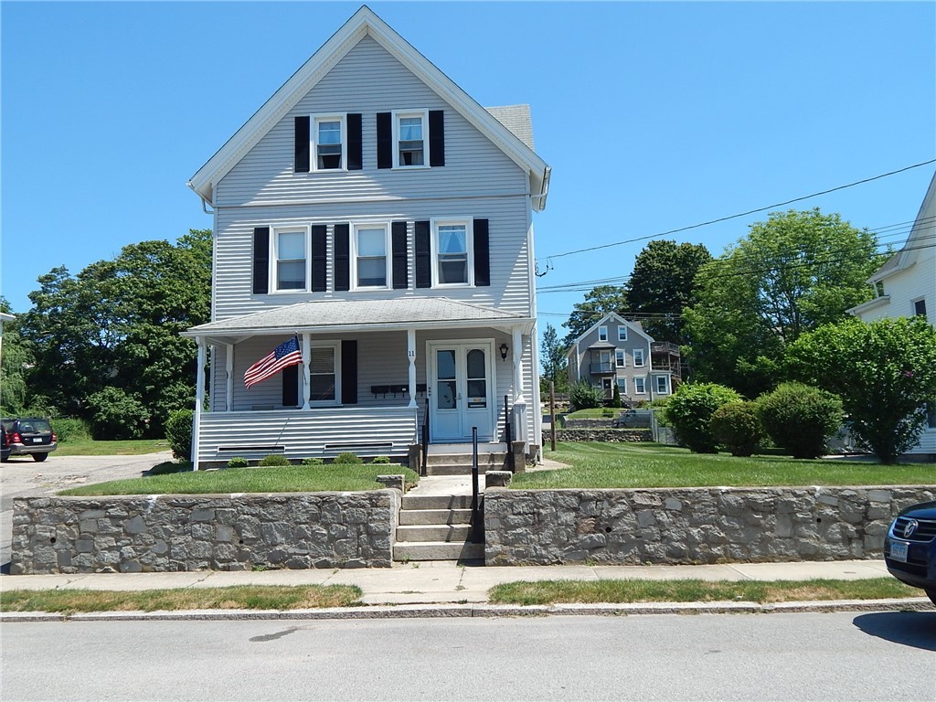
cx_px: 468
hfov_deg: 63.4
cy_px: 351
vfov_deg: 49.7
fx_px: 757
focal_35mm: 28
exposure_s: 1/400
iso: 125
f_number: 6.3
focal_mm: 5.1
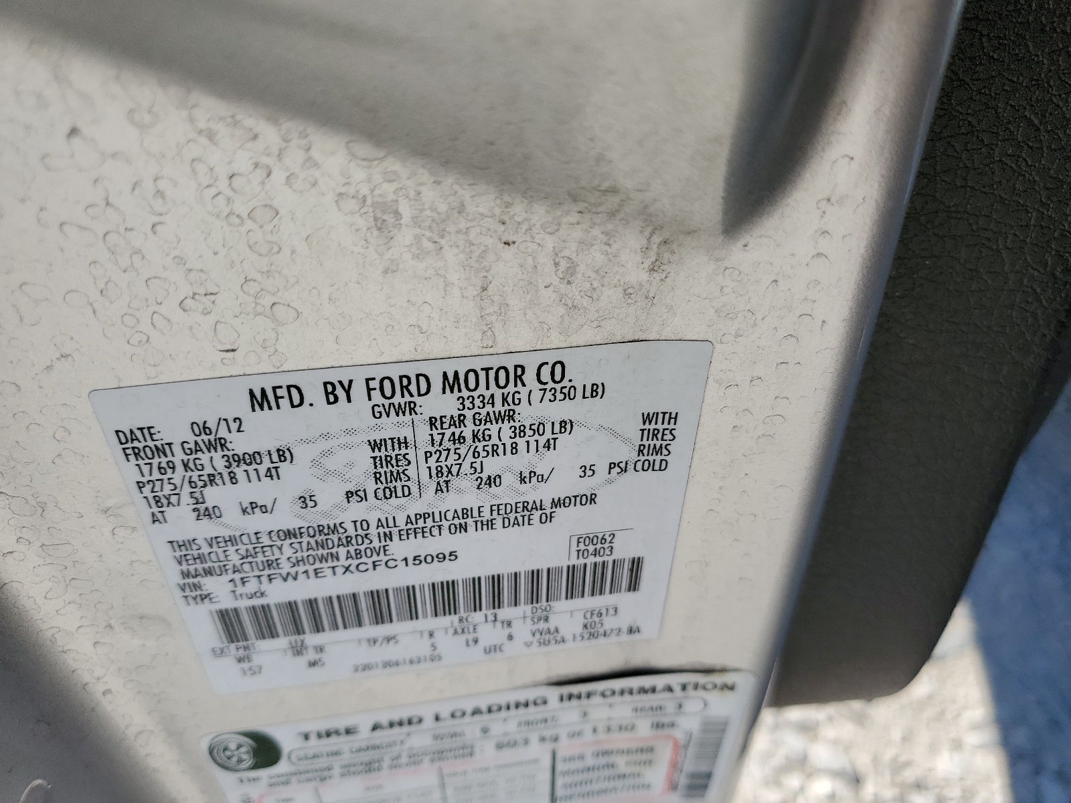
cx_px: 536
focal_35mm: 26
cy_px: 402
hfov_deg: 67.3
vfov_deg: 53.1
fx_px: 804
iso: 50
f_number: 1.5
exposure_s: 1/2000
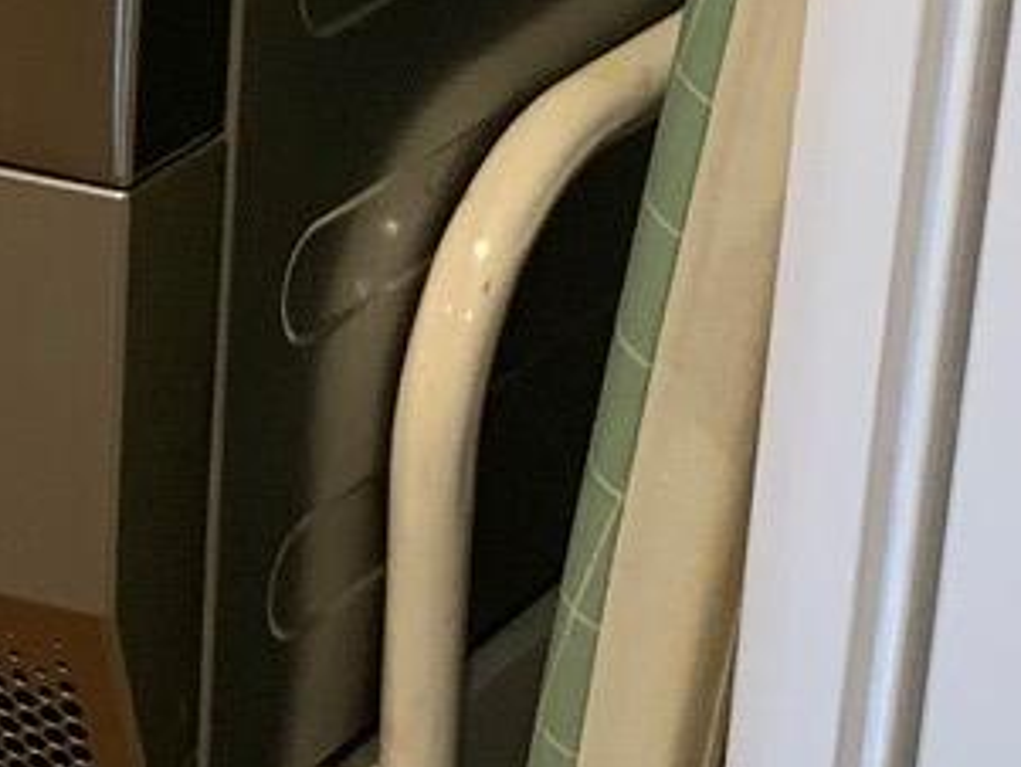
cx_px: -227
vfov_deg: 8.5
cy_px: 105
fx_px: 5134
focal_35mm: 174
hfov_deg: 11.1
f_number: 1.8
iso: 100
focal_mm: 4.25
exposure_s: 1/60
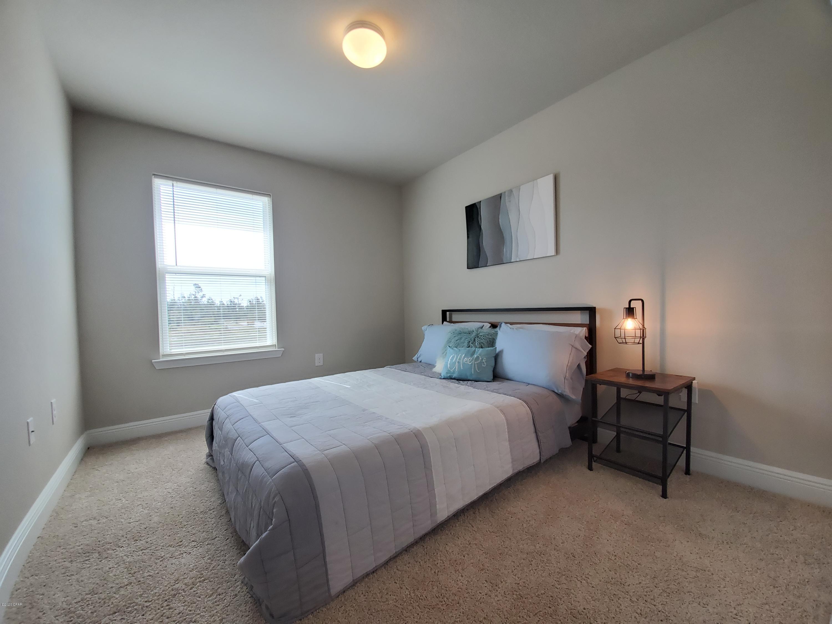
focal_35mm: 13
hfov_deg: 106.2
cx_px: 416
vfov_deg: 89.9
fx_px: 312
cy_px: 312
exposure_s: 1/119
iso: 100
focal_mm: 1.8
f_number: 2.2
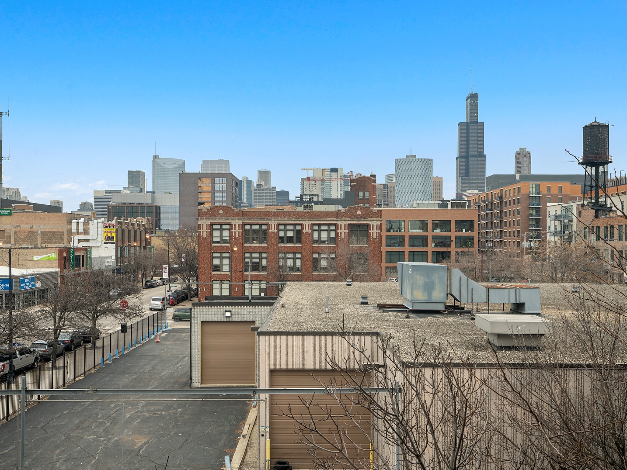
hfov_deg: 49.0
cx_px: 324
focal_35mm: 38
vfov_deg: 37.7
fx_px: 688
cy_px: 235
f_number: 8
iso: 200
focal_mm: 35
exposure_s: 1/80
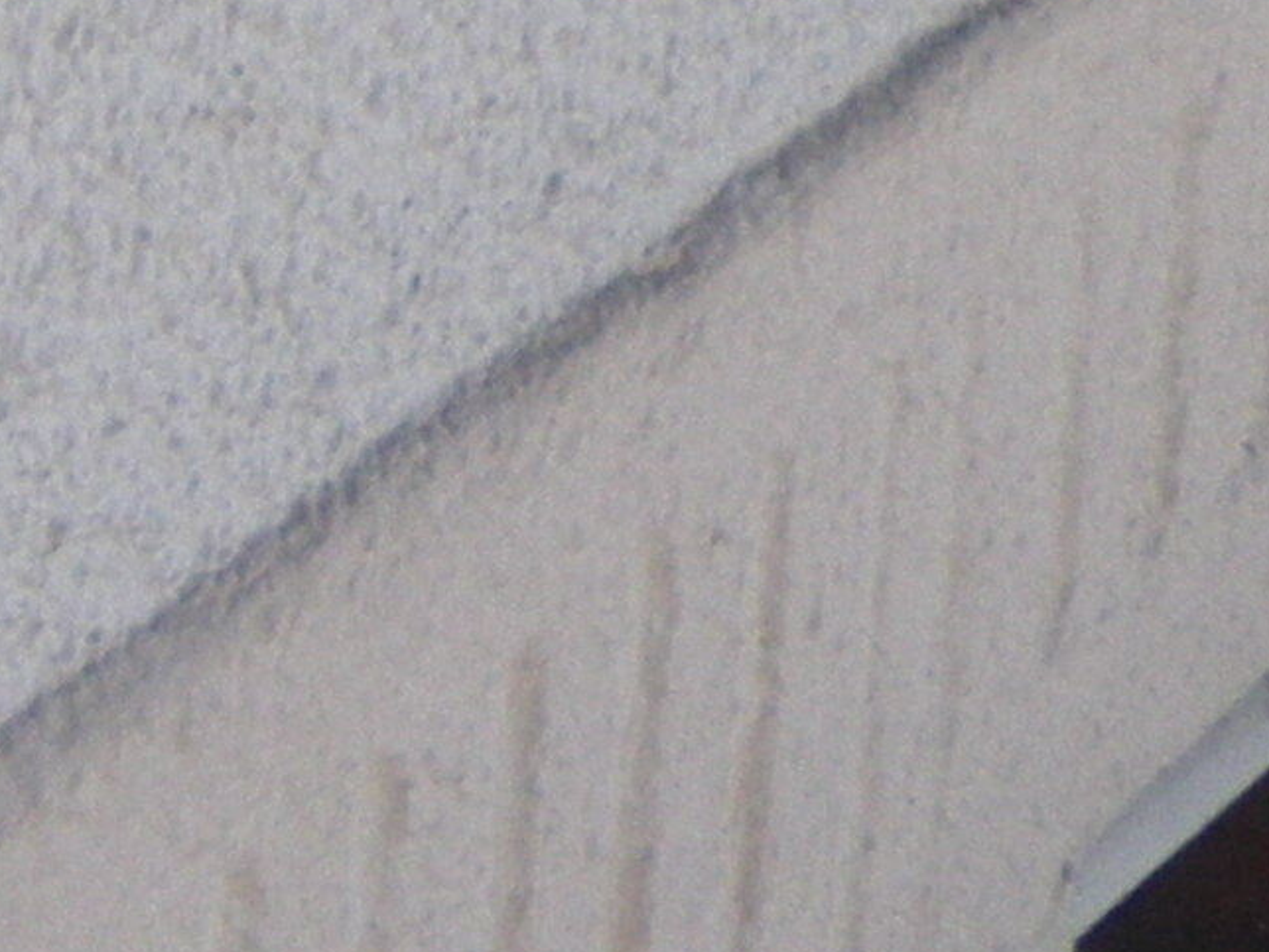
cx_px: -2187
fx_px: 6379
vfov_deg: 7.5
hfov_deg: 9.5
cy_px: -1930
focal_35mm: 174
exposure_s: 1/320
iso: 64
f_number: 2.6
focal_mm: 4.9
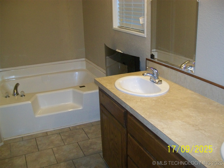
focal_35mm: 36
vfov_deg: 39.7
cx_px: 112
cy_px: 84
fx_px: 233
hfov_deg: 51.4
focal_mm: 6
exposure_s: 1/60
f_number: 2.7
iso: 160
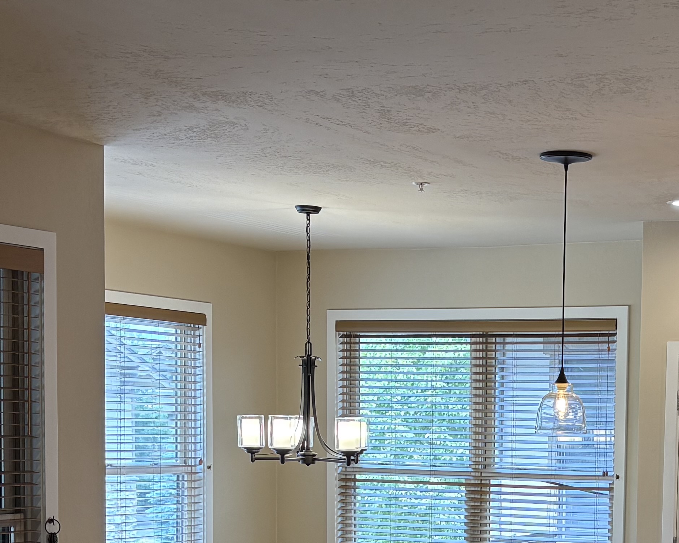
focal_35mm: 77
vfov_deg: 19.3
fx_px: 1547
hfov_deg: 24.2
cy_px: 562
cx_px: 592
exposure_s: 1/60
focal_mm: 5.96
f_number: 1.6
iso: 80
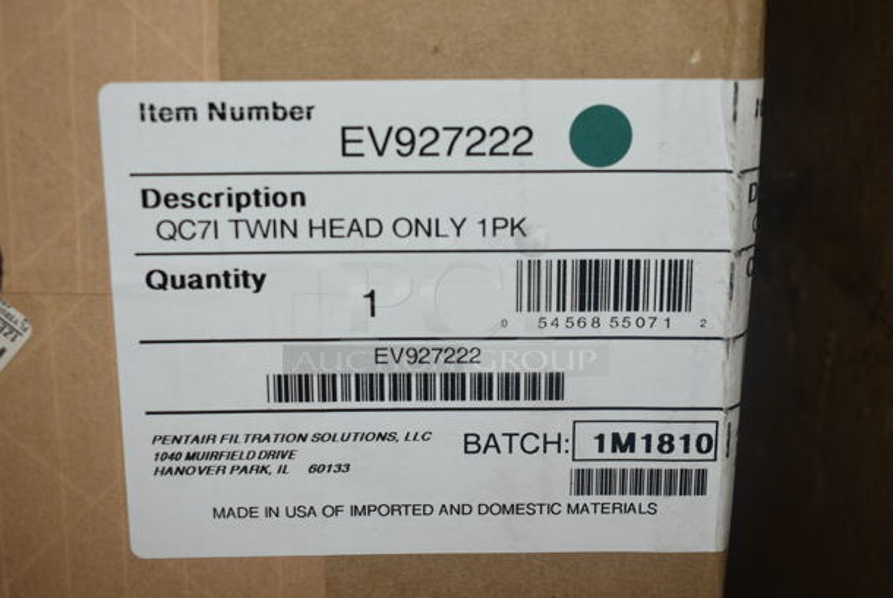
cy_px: 299
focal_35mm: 51
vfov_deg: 26.5
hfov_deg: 38.8
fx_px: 1266
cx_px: 446
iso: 200
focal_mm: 34
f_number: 5.6
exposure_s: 1/30
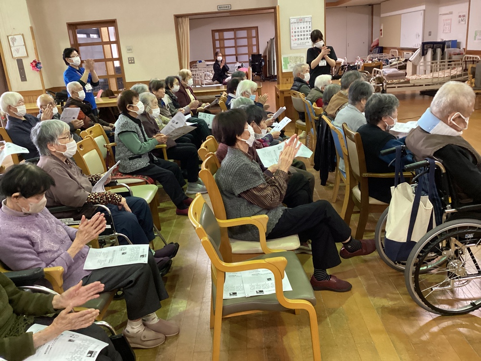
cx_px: 240
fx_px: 431
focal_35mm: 31
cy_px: 180
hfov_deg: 58.4
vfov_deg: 45.4
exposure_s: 1/40
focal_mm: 3.3
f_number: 2.4
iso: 320
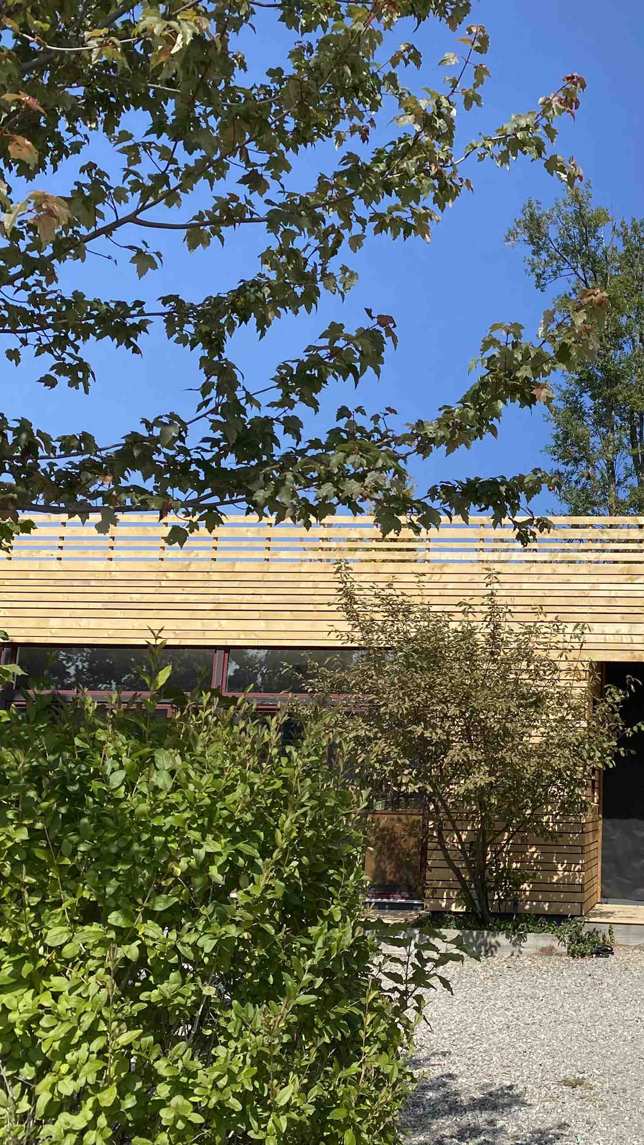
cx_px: 595
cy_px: 576
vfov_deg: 52.8
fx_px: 1154
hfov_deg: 29.7
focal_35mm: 38
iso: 32
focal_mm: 4.25
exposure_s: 1/3300
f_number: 1.8
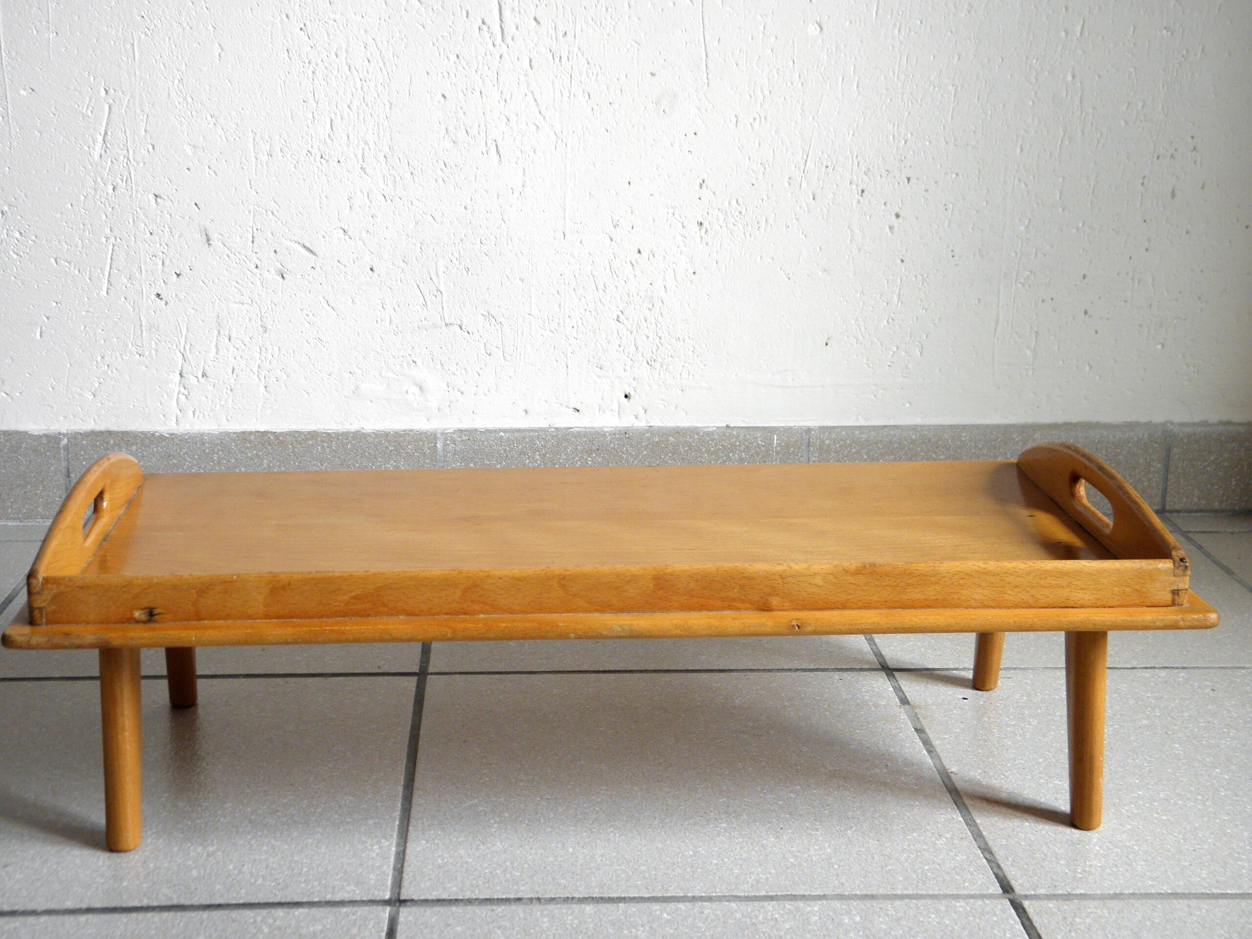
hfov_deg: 40.4
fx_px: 1700
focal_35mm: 47
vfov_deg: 30.9
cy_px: 470
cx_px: 626
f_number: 3.9
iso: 125
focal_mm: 8.6
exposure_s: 1/40
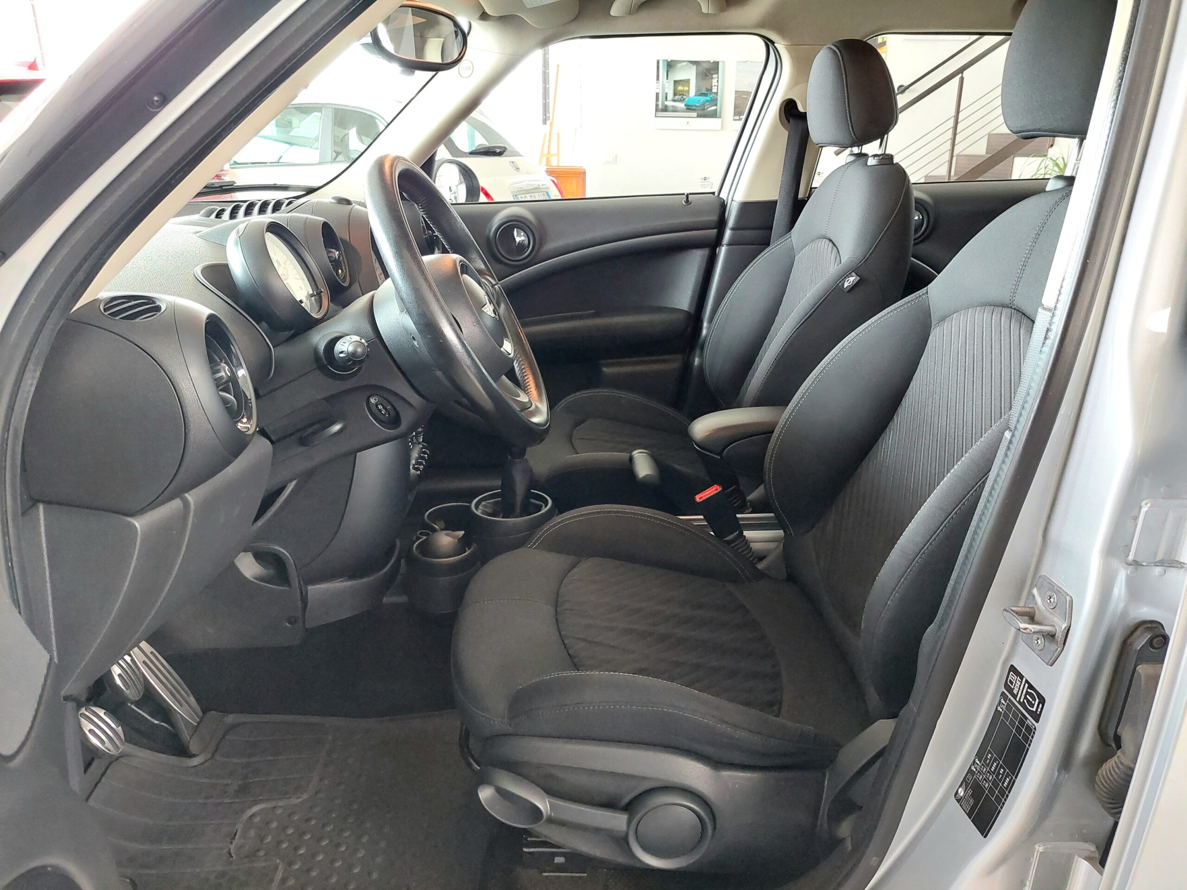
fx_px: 857
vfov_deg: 54.9
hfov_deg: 69.4
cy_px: 445
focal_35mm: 25
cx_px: 594
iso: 500
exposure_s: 1/30
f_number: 1.8
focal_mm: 5.23
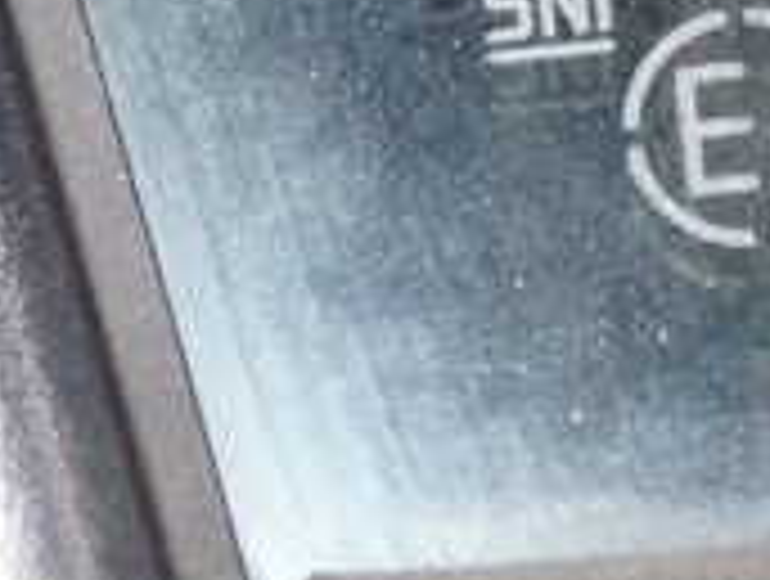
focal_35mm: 126
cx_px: 833
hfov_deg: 15.2
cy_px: -139
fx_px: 2809
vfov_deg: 11.5
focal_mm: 6.37
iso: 200
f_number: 7.1
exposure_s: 1/40
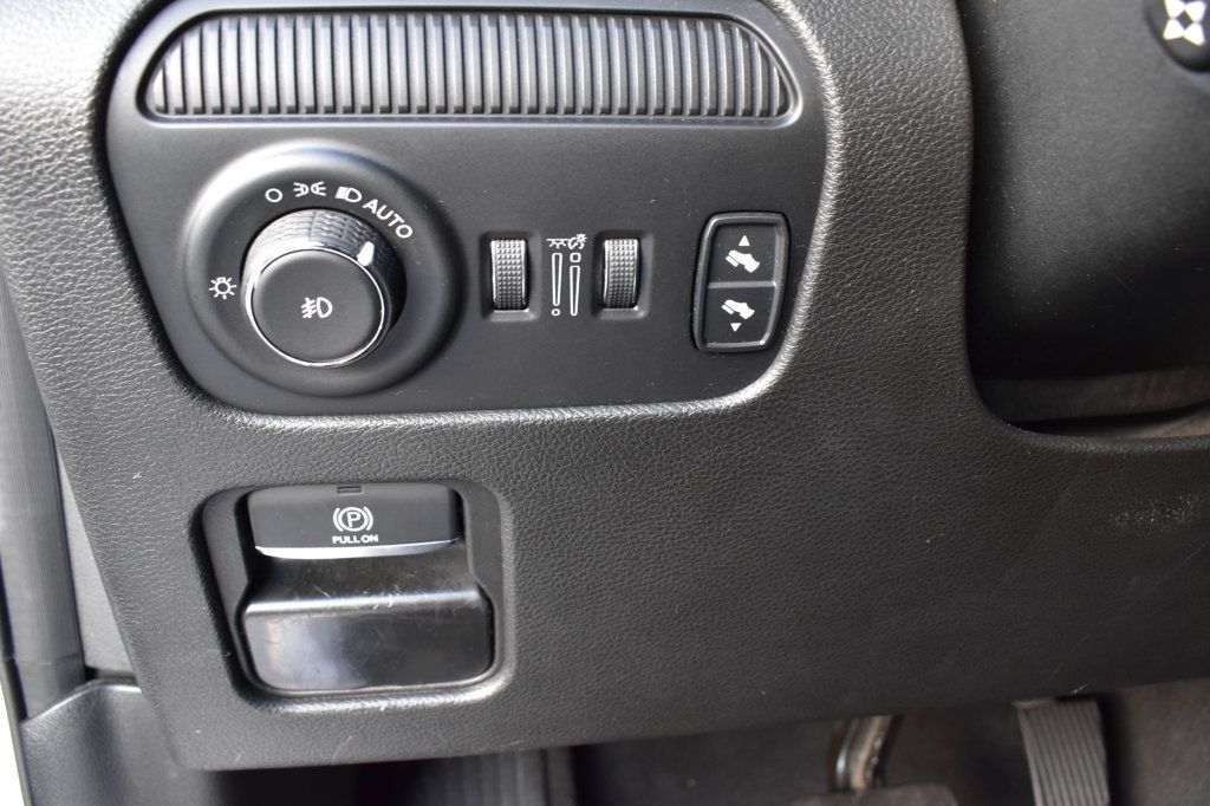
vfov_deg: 43.6
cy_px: 403
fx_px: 1008
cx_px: 605
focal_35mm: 30
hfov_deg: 61.9
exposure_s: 1/15
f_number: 6.3
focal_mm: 20
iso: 1100
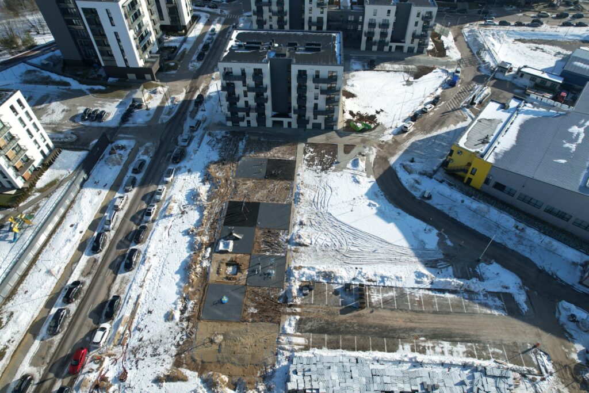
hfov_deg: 78.6
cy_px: 196
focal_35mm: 22
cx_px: 294
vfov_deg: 57.2
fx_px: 360
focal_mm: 8.38
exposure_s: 1/1250
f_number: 2.8
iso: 100
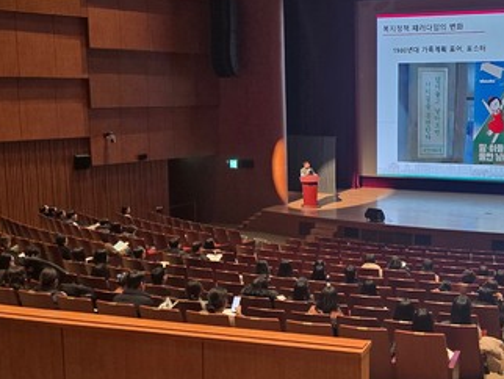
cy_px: 178
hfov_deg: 36.9
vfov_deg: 29.1
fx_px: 729
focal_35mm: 50
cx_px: 398
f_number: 1.8
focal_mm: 5.4
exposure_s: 1/60
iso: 250
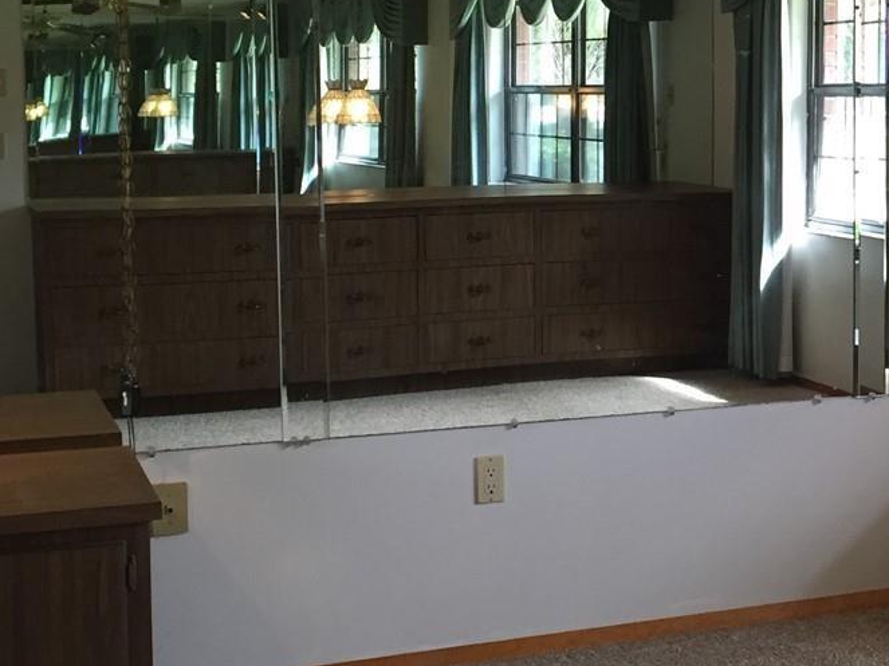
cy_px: 272
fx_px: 1797
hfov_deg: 26.6
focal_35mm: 70
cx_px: 835
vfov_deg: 21.0
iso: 40
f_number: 2.2
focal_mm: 4.15
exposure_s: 1/30
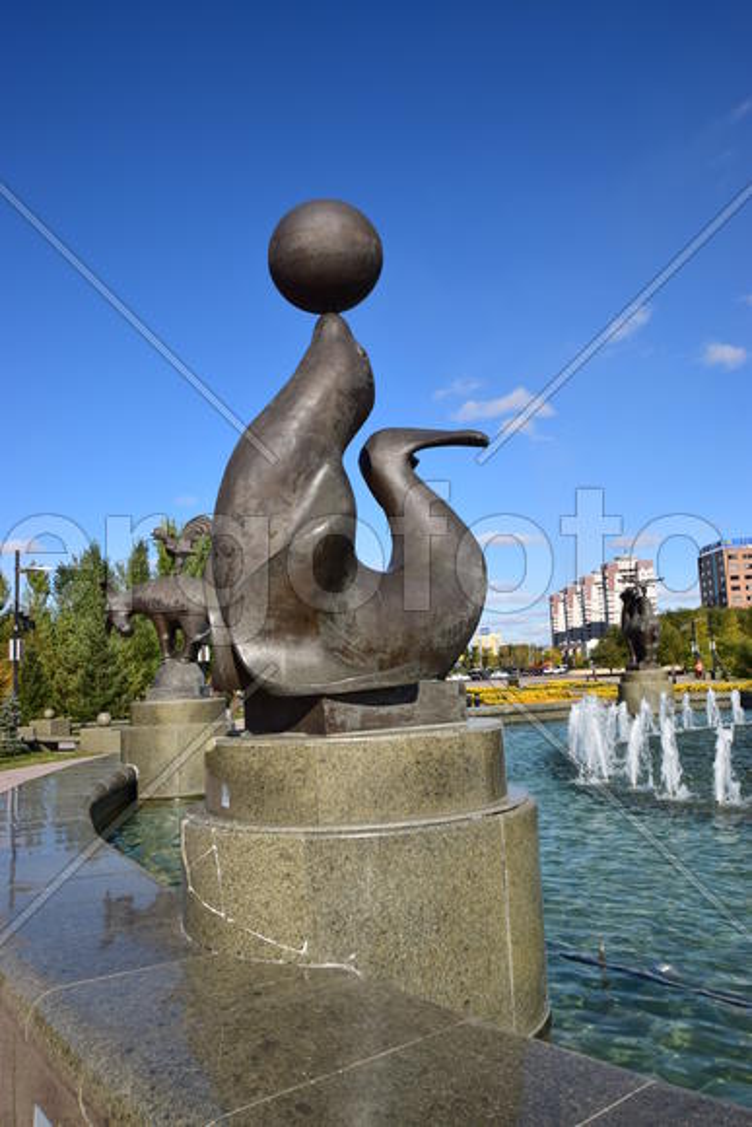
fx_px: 939
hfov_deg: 43.6
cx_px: 376
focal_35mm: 30
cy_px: 564
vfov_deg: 61.9
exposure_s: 1/125
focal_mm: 20
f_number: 13
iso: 100
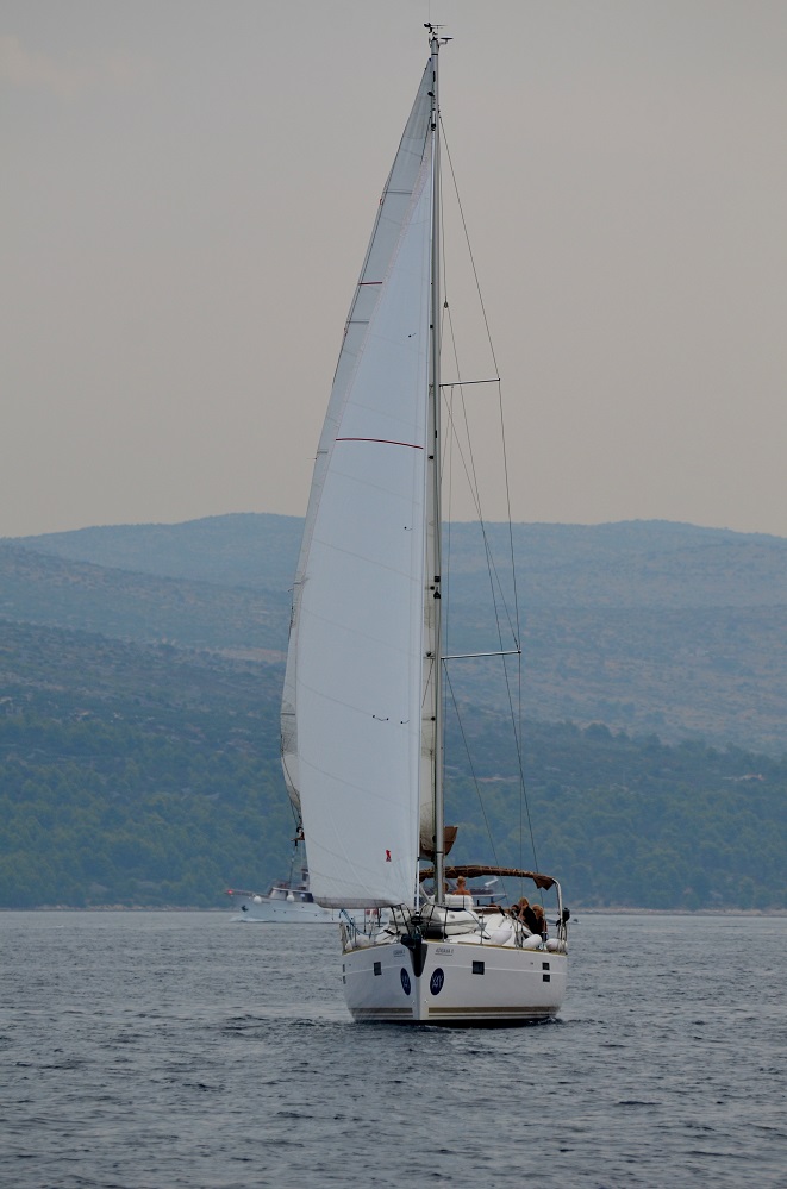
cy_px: 594
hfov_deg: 4.7
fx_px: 9641
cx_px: 394
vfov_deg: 7.1
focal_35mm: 292
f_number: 5.6
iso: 400
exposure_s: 1/2000
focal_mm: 195
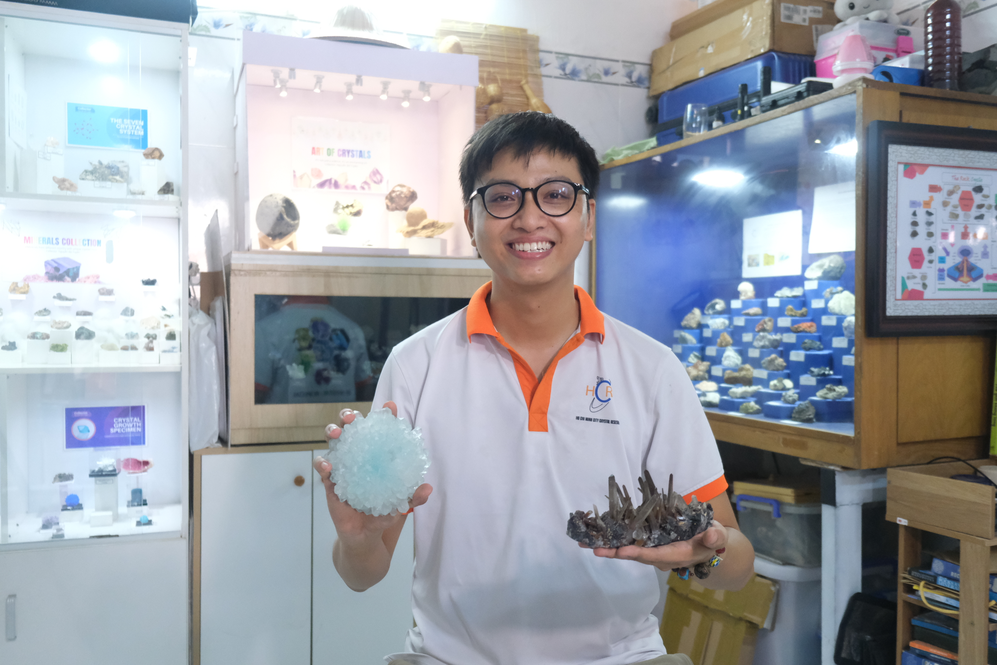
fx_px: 803
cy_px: 332
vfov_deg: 45.0
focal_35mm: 29
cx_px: 498
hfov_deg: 63.7
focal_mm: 19.6
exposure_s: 1/250
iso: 4000
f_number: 2.8
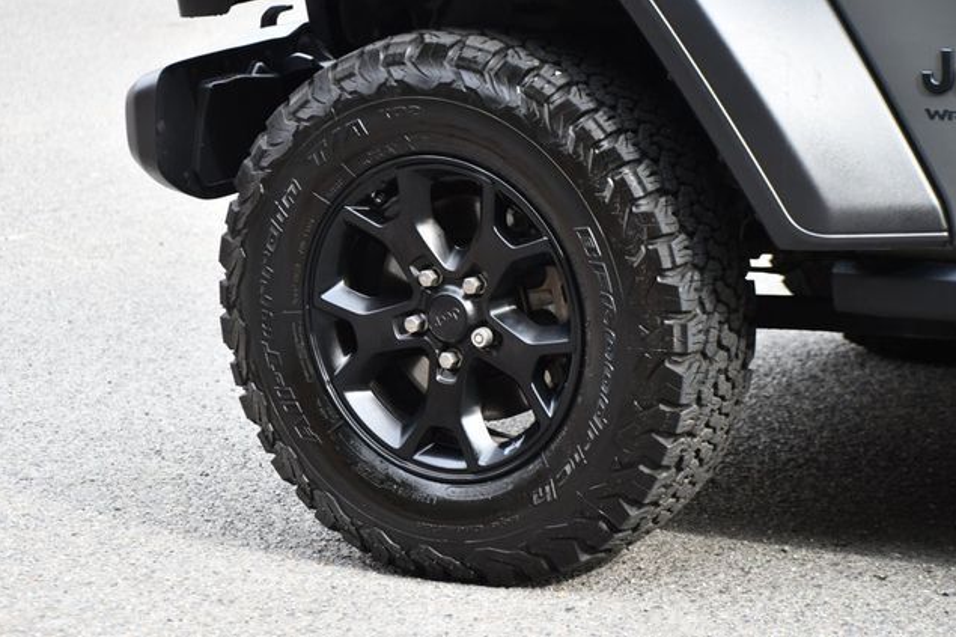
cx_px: 479
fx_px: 3398
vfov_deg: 10.7
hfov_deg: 16.0
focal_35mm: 128
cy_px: 318
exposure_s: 1/250
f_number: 4.8
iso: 500
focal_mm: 85
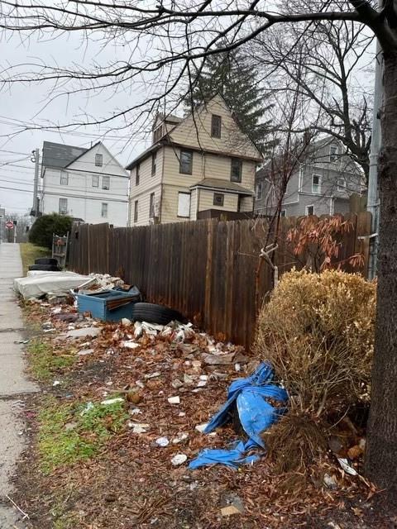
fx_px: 398
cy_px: 264
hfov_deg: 53.1
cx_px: 198
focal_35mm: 26
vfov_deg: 67.3
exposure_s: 1/611
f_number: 1.6
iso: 32
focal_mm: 5.1
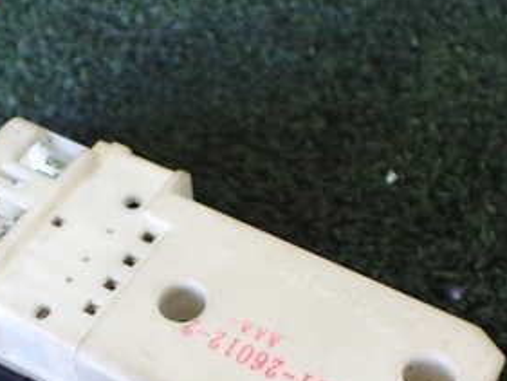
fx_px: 938
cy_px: 377
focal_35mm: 64
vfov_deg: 22.1
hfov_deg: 30.2
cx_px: 200
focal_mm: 5.4
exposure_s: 1/125
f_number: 2.3
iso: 640
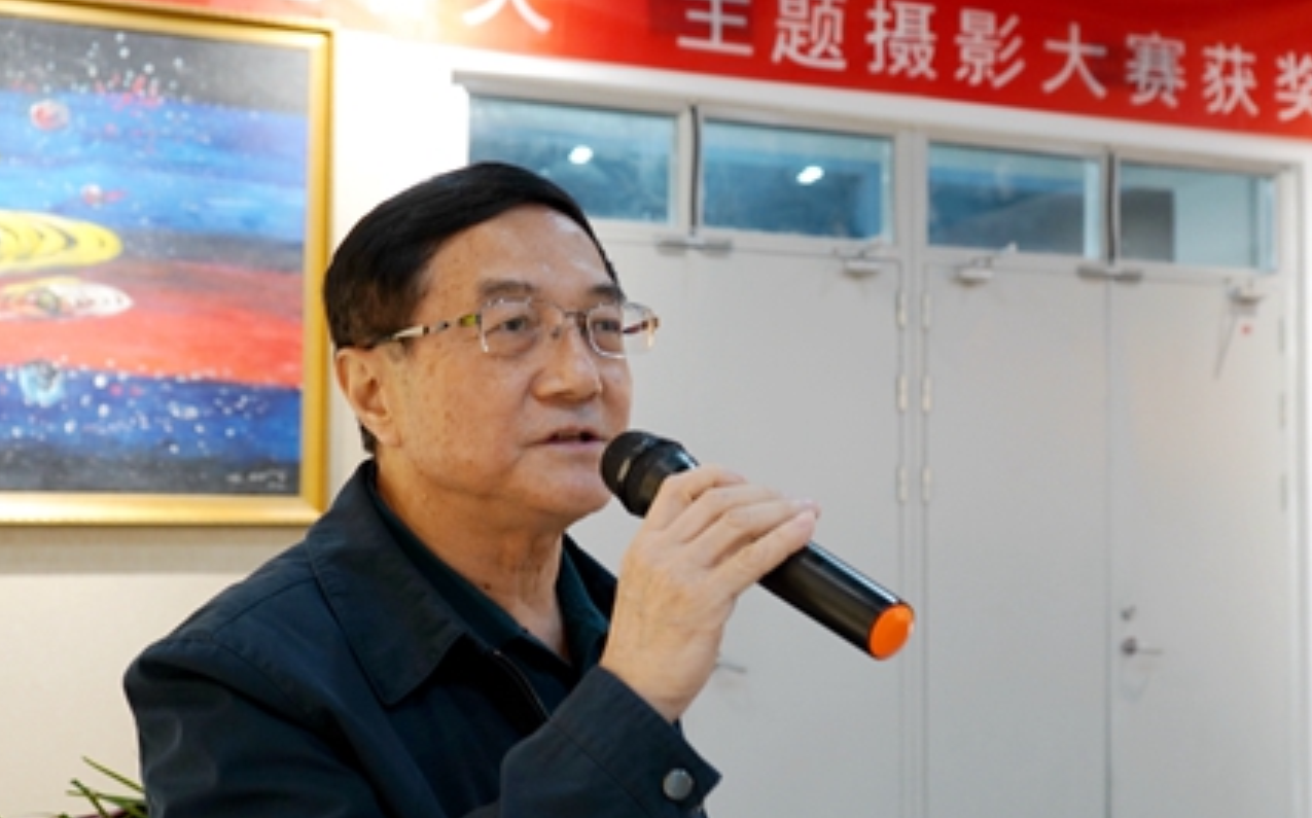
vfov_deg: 27.4
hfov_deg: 42.6
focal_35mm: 47
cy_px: 426
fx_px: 1679
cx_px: 729
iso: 1250
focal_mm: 35
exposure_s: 1/50
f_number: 4.5
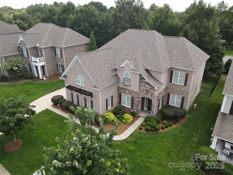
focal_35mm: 24
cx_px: 116
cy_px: 88
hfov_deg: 71.6
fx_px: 162
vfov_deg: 56.8
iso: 100
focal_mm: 4.5
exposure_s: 1/200
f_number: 2.8
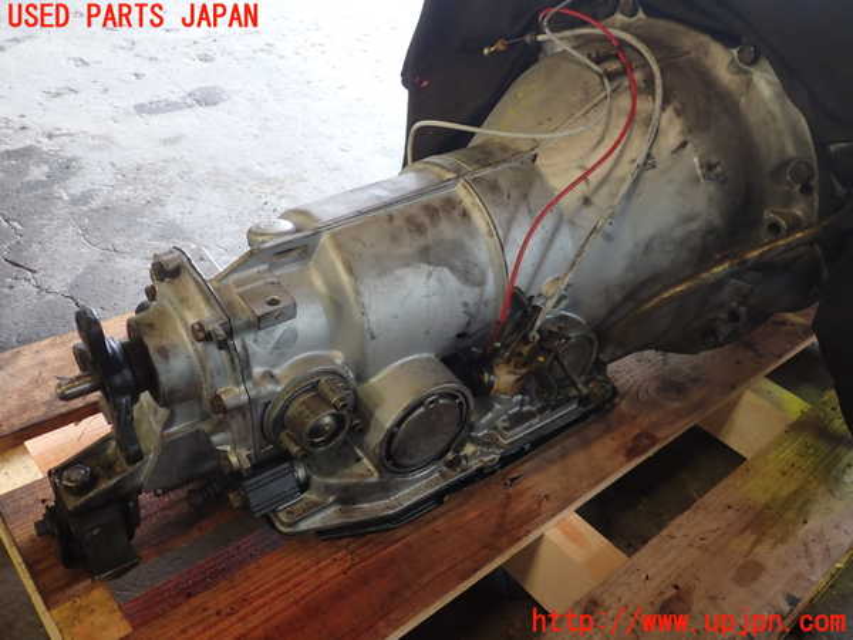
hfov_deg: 60.0
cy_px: 320
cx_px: 426
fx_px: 739
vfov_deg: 46.8
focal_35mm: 30
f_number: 2.3
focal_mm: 5.4
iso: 200
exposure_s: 1/40
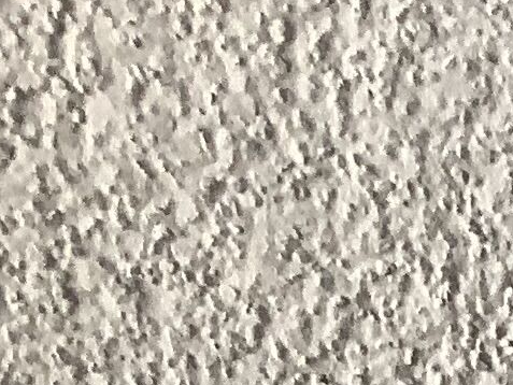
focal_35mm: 212
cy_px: 1190
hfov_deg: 7.8
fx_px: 3143
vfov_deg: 6.4
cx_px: 1678
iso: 50
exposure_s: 1/60
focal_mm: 3.3
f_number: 2.4
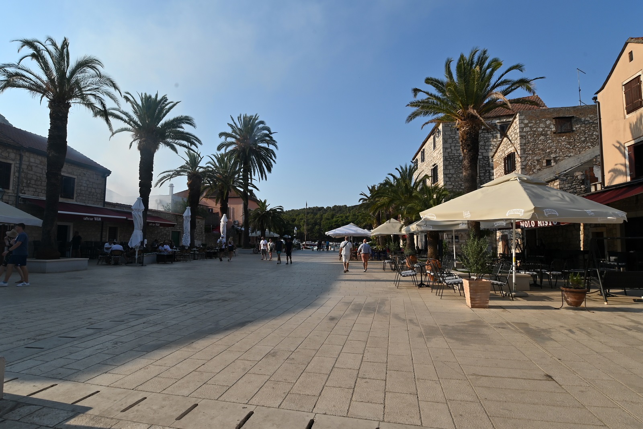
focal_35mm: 18
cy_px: 214
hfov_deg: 90.0
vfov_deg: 67.4
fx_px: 321
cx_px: 322
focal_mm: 12
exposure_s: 1/100
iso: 100
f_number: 16
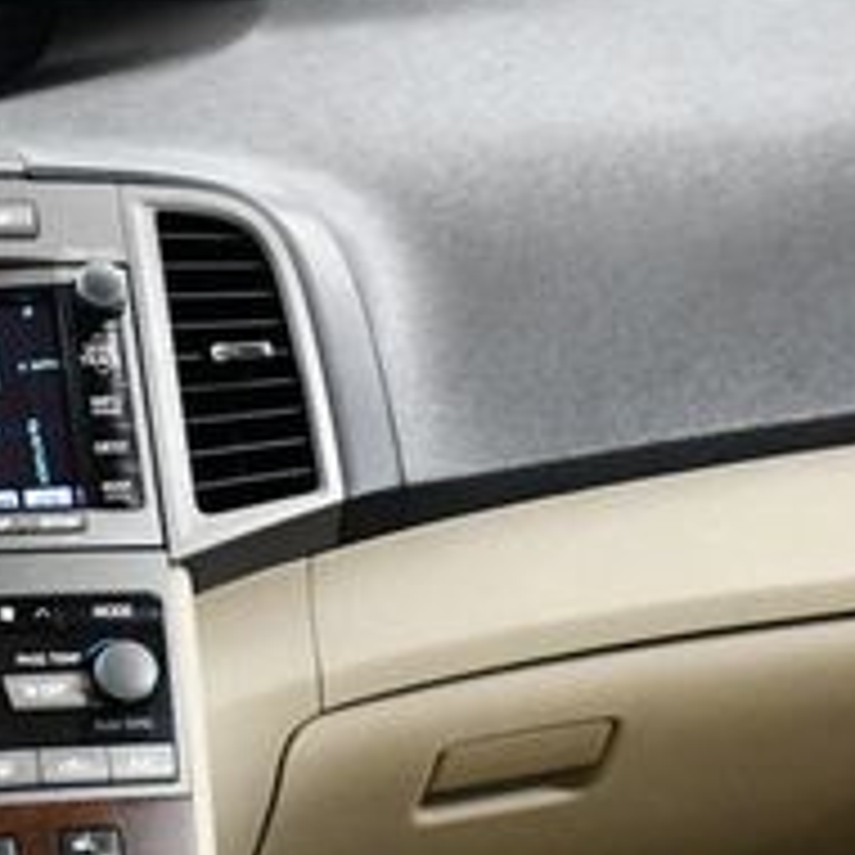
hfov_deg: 16.9
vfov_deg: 16.7
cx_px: 324
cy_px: 720
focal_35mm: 103
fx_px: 2878
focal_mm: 18
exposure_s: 1/125
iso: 3200
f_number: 3.5
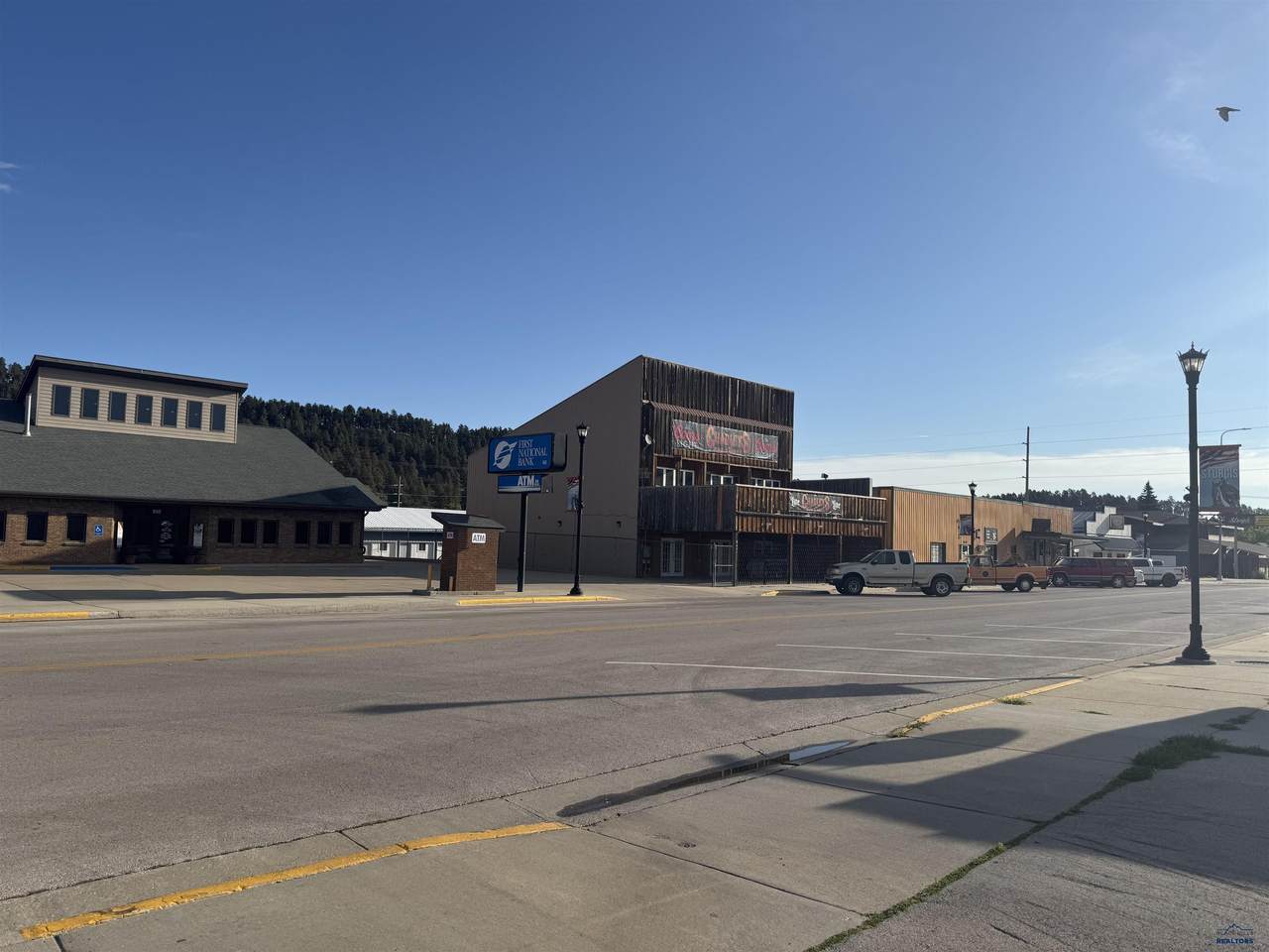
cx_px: 634
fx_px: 880
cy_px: 476
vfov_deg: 56.8
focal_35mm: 24
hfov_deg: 71.6
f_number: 1.78
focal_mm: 6.76
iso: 80
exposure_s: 1/7092
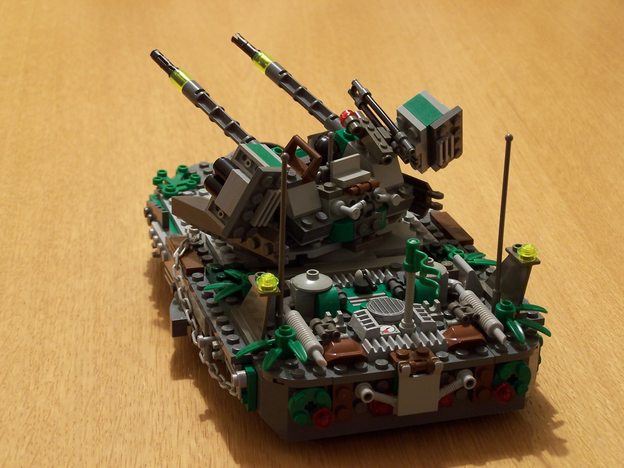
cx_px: 312
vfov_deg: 18.0
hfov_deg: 23.8
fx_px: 1478
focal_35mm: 82
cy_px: 234
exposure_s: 1/2
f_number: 3.2
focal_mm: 13.7
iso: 80
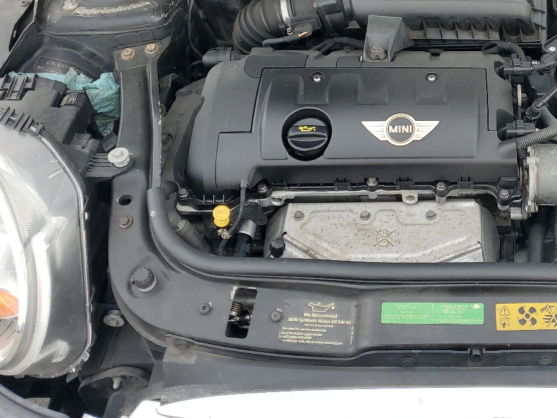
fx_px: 740
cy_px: 80
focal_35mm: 46
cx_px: 466
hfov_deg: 39.2
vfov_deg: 30.7
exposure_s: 1/278
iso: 50
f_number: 1.5
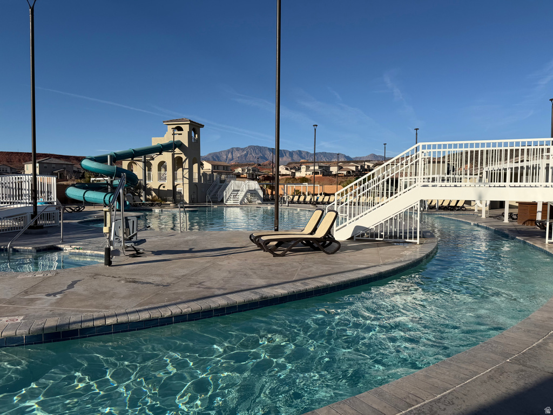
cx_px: 276
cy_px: 208
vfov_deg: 56.8
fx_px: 383
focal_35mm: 24
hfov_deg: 71.6
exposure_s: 1/7353
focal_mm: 6.76
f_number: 1.78
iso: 80
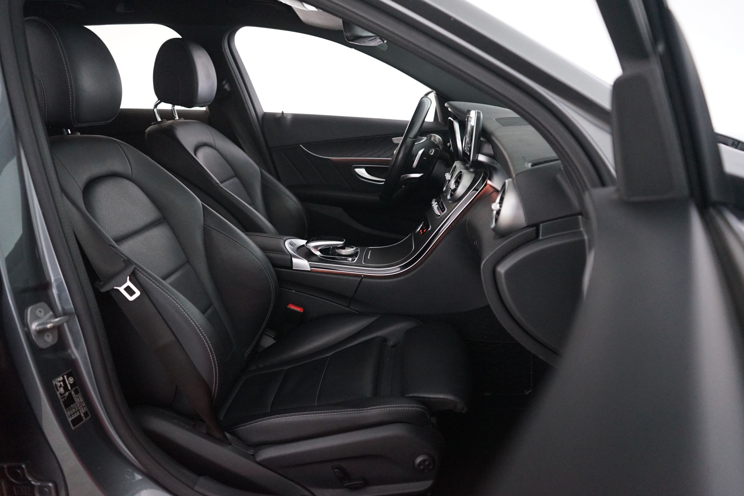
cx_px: 372
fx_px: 579
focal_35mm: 28
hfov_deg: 65.5
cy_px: 248
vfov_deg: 46.4
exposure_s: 1/15
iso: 4000
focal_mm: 28
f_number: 3.5
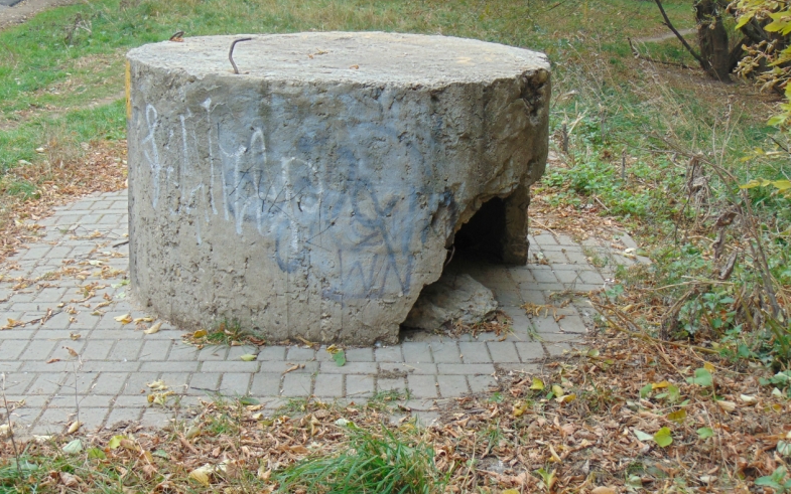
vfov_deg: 24.0
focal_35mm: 54
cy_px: 224
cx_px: 390
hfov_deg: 37.5
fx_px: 1164
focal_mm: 9
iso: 80
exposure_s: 1/125
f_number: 3.5
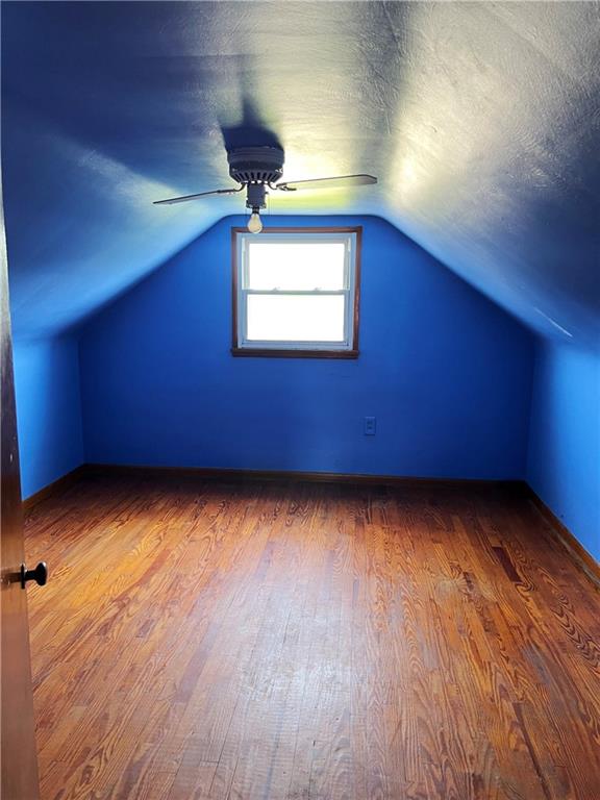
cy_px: 400
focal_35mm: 26
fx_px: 601
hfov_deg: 53.1
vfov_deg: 67.3
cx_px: 300
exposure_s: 1/66
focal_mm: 5.7
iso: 125
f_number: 1.5
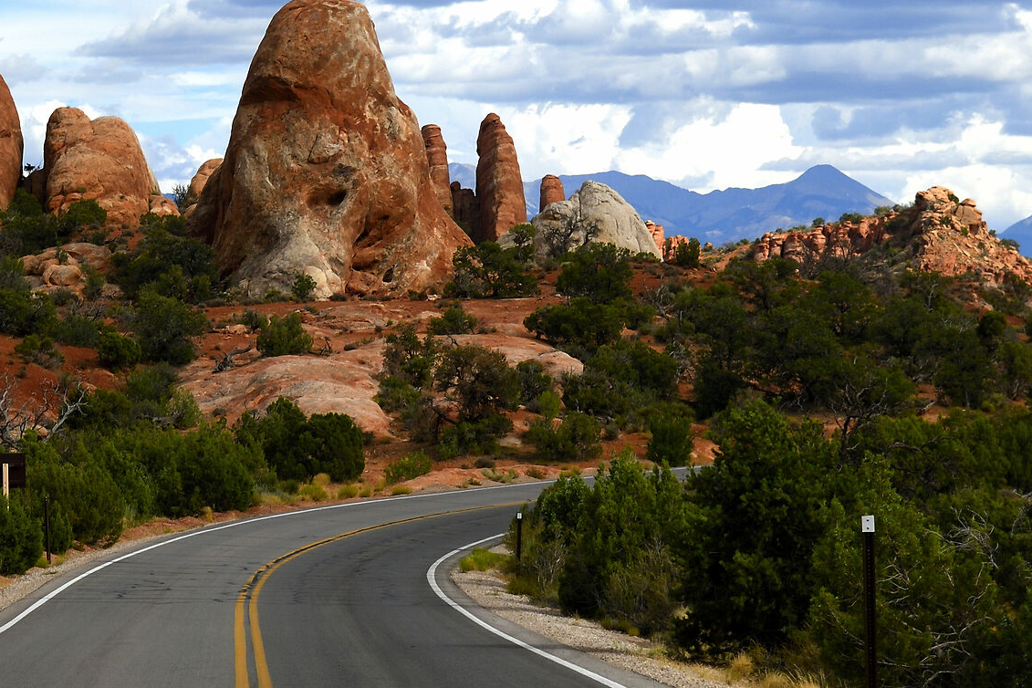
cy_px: 314
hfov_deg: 11.7
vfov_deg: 7.8
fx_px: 5018
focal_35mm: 175
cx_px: 266
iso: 160
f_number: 9
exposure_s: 1/400
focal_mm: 55
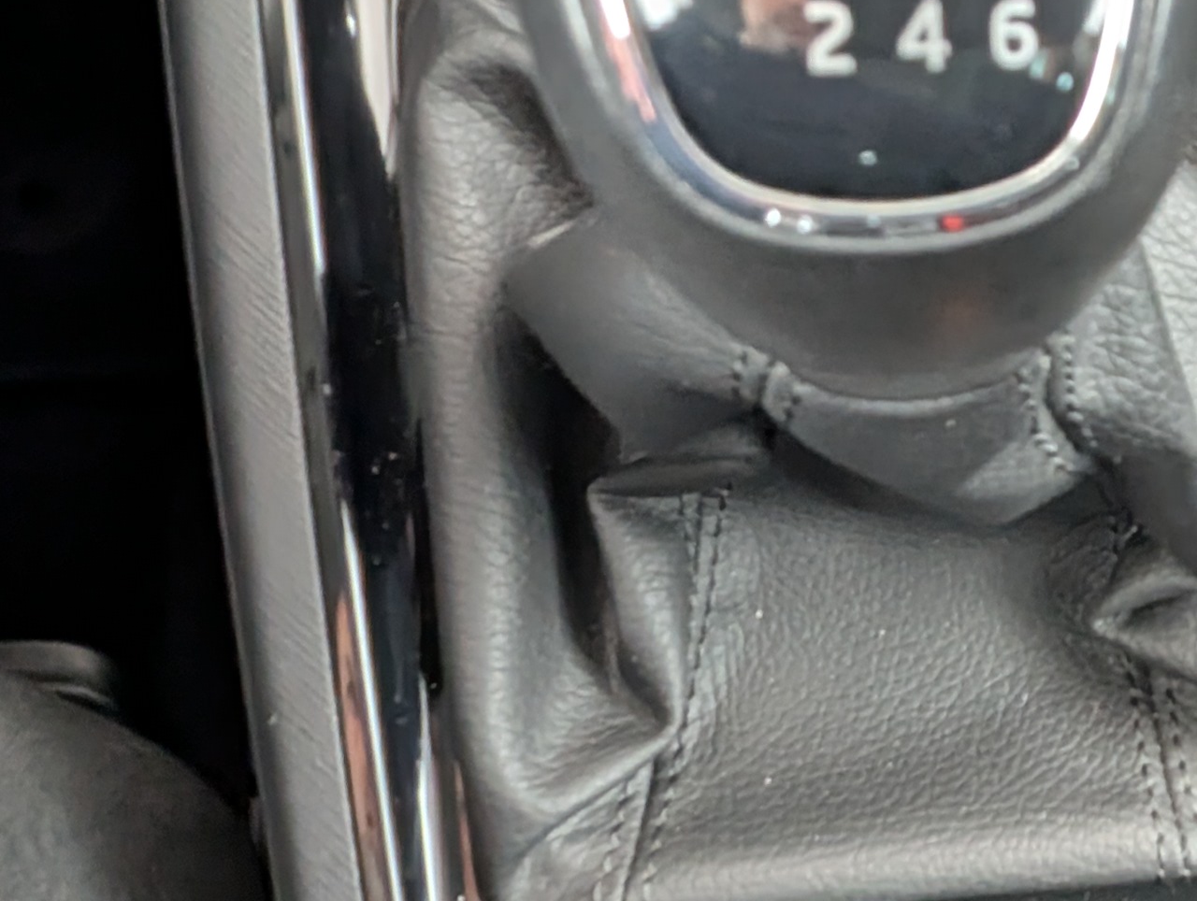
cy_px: 378
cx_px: 1279
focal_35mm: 51
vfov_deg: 28.6
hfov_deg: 33.2
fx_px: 1766
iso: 527
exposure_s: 1/23.5
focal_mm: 2.35
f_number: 2.2
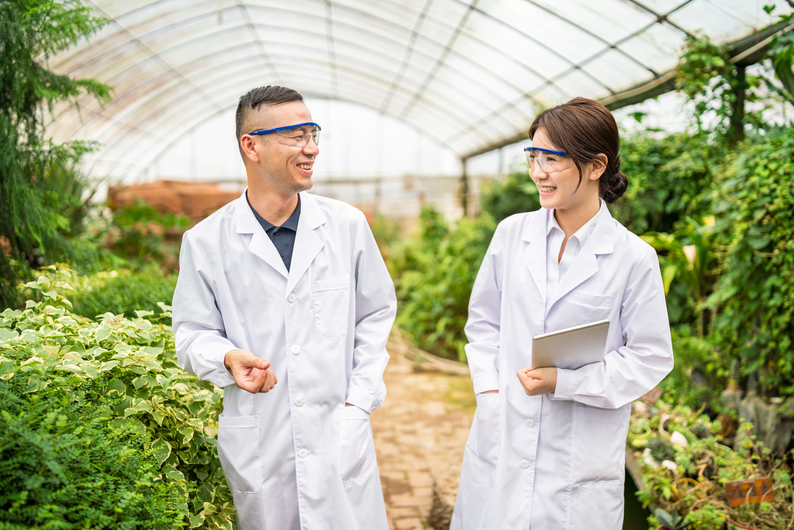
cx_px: 397
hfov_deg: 54.4
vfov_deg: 37.9
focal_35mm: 35
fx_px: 772
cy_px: 265
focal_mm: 35
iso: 160
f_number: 1.4
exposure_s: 1/1250
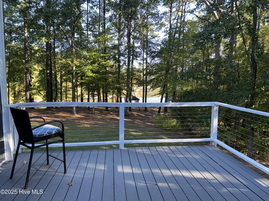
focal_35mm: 24
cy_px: 100
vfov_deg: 56.8
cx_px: 134
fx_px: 187
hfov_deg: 71.6
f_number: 1.78
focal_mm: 6.76
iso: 50
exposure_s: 1/121
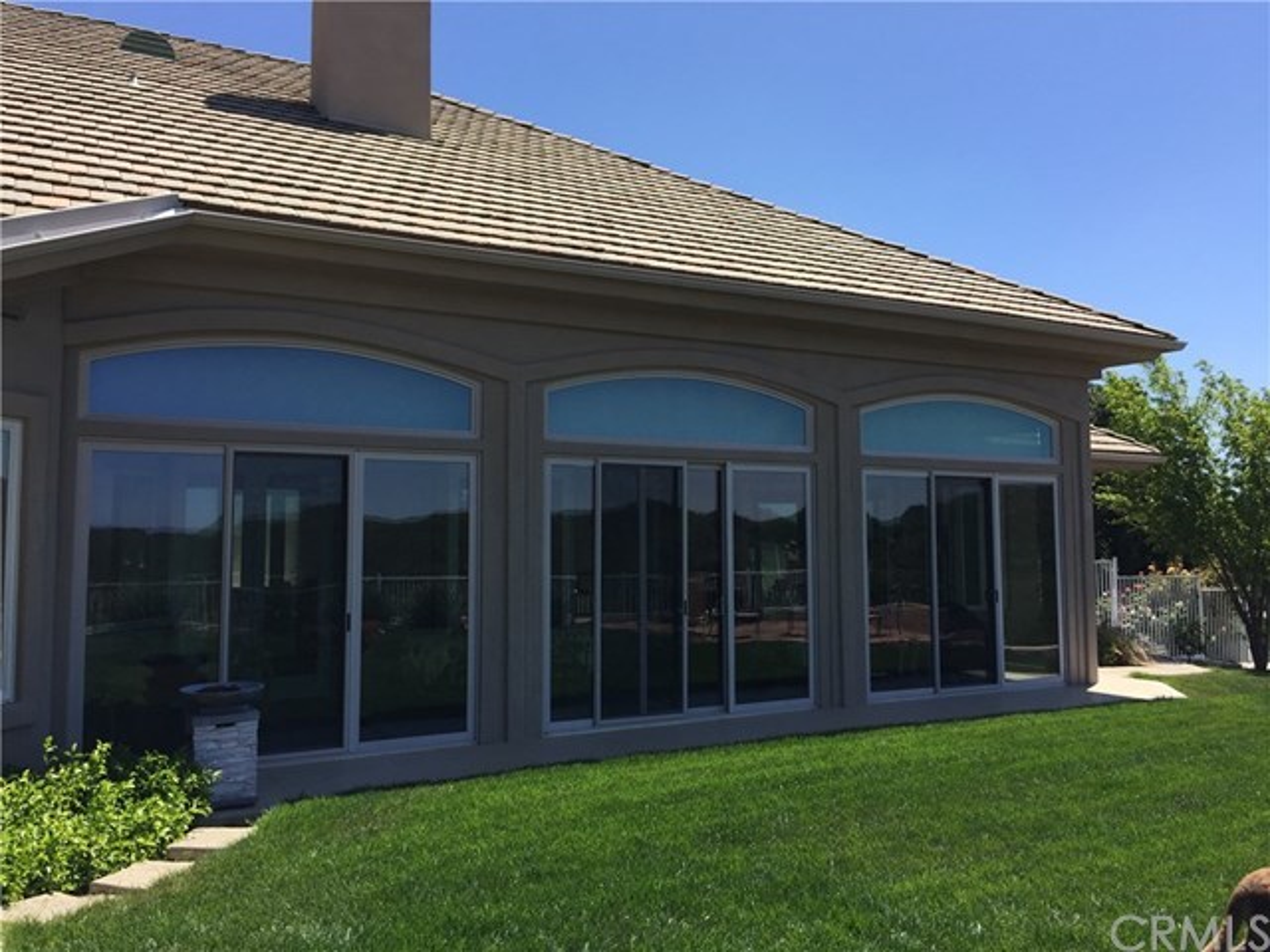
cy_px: 476
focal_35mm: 29
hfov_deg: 61.7
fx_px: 1064
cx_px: 635
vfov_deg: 48.2
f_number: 2.2
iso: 32
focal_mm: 4.15
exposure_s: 1/1412
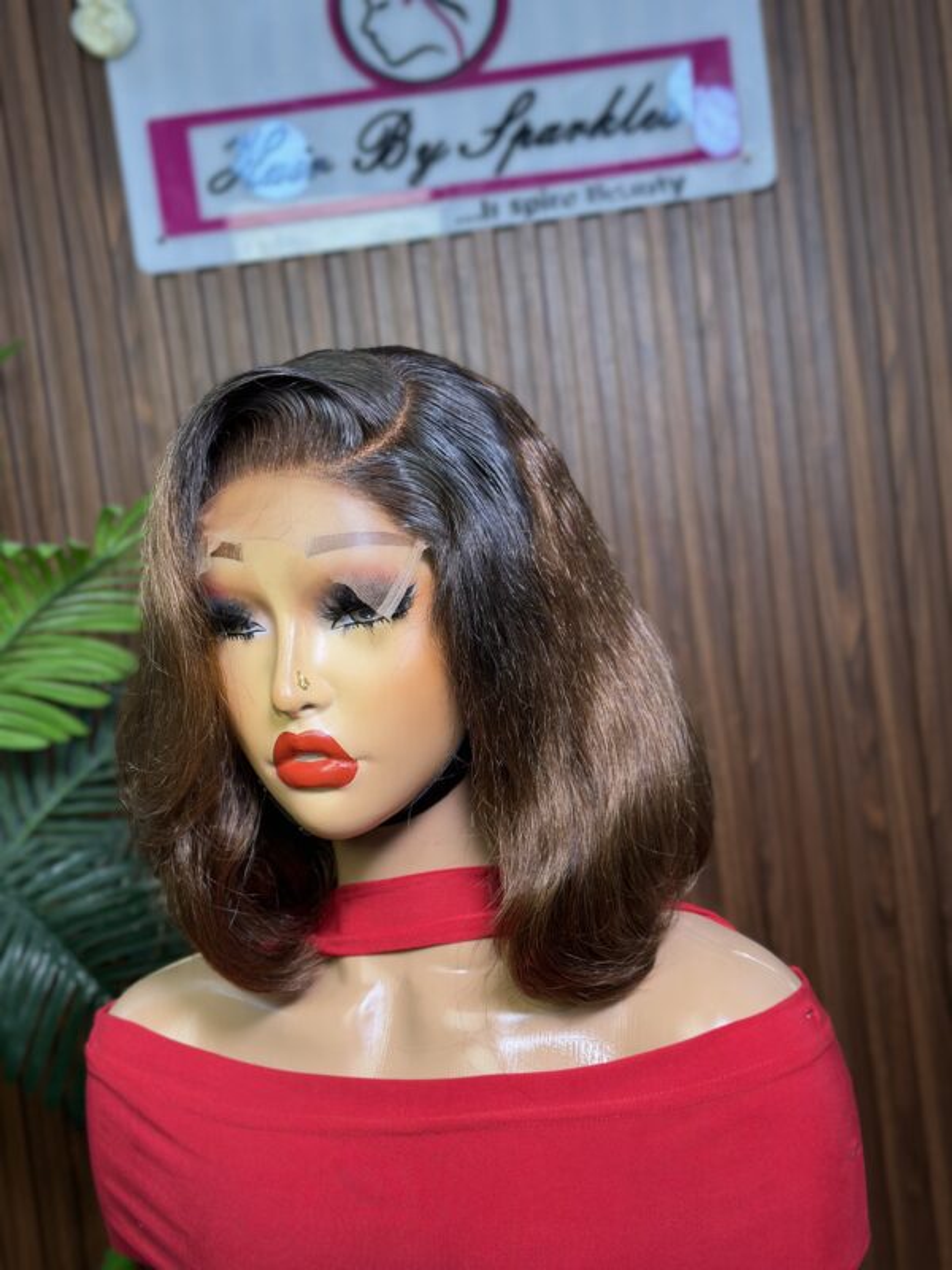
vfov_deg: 39.7
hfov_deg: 30.3
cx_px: 476
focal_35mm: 48
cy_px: 635
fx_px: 1760
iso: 80
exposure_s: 1/359
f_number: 1.78
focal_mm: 6.86
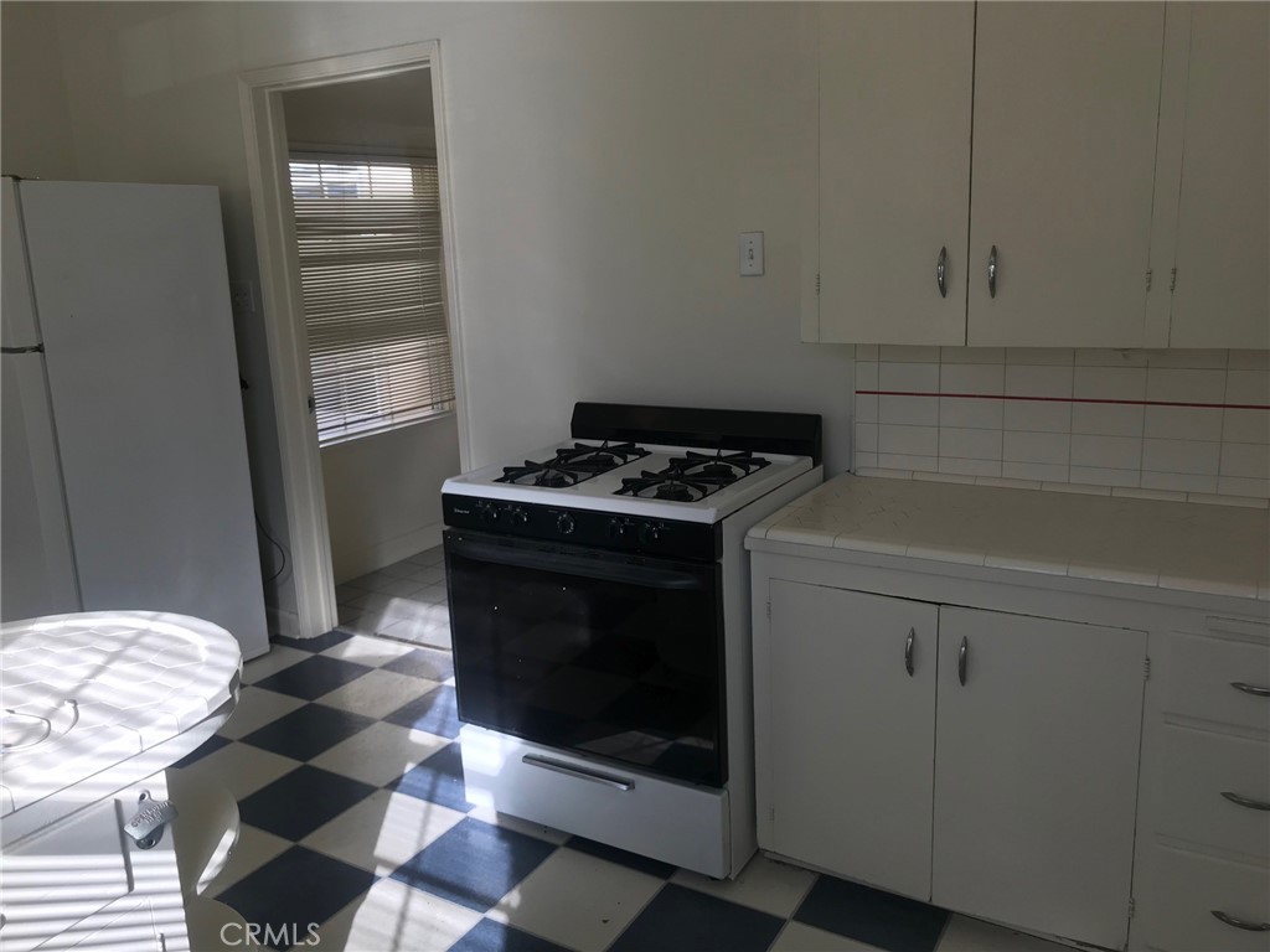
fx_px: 1027
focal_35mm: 28
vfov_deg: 49.7
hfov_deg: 63.4
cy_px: 476
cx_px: 635
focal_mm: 3.99
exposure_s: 1/283
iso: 20
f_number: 1.8
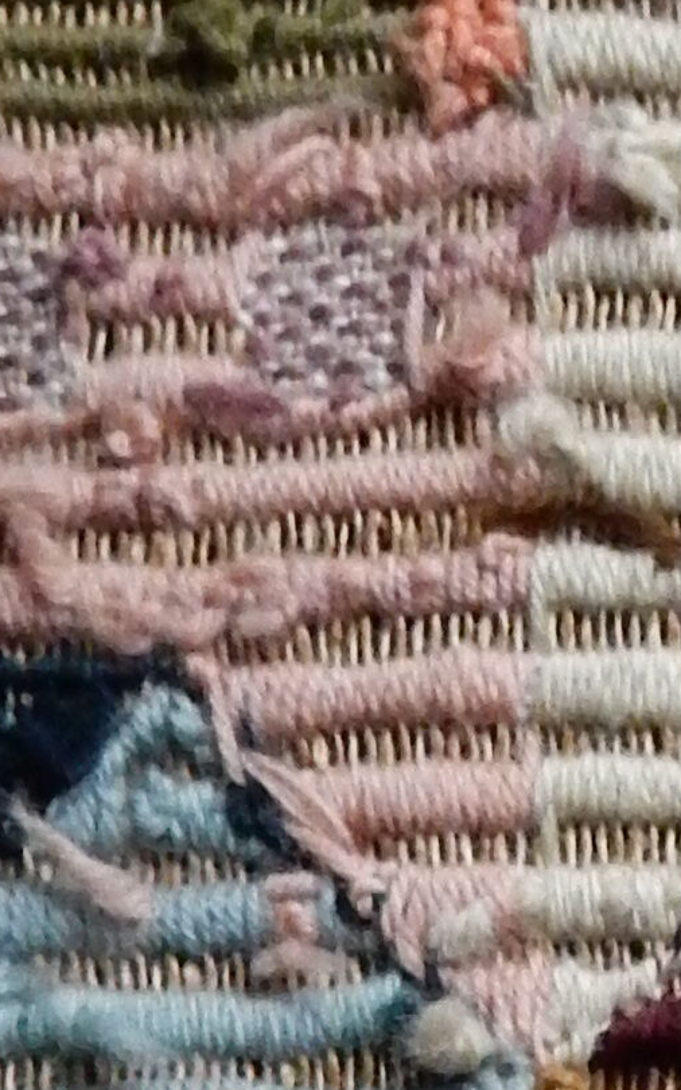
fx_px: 5377
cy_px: 2097
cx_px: 1536
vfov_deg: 10.7
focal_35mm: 181
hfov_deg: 6.9
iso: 500
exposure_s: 1/40
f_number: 4
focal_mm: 5.4
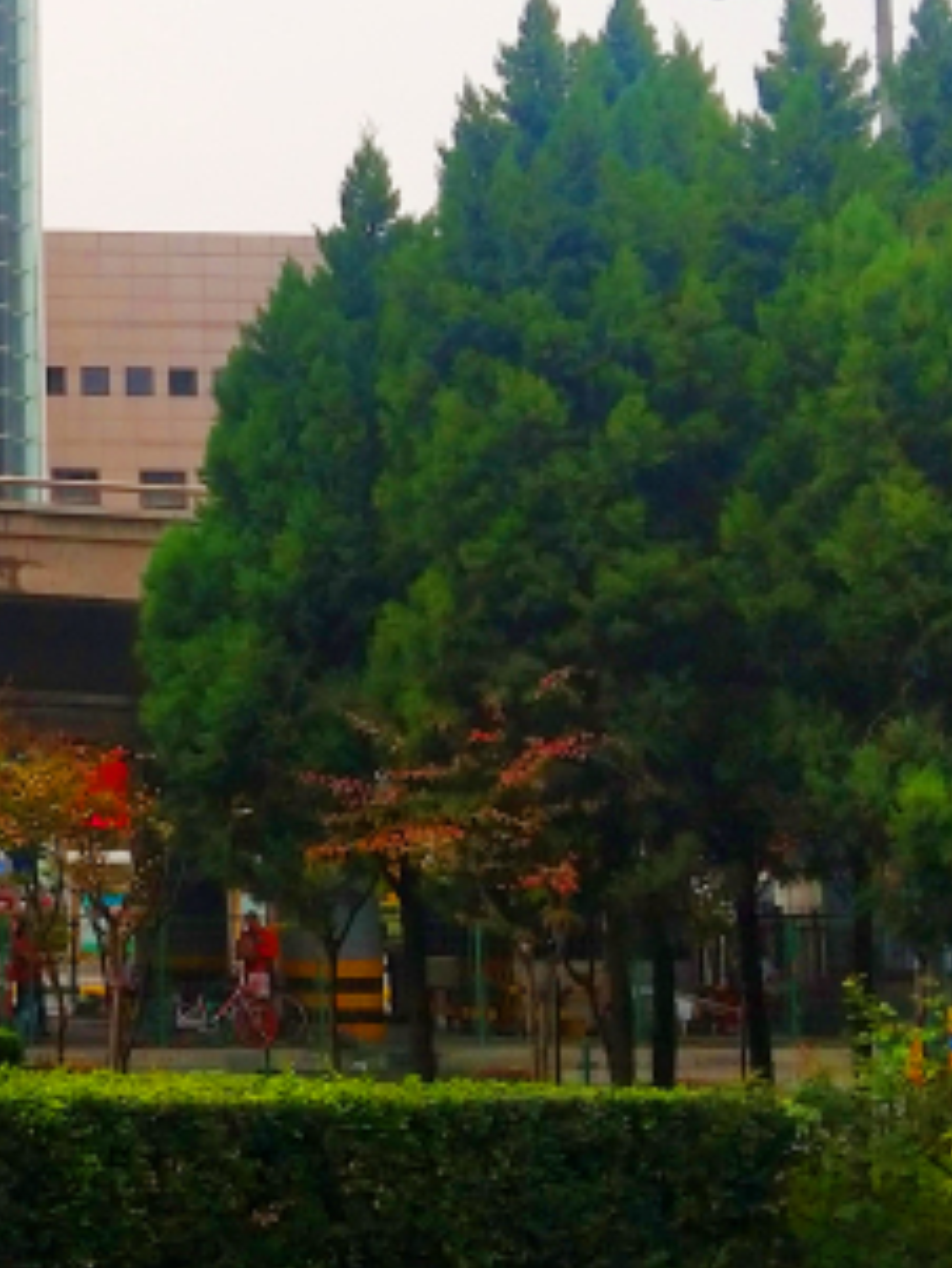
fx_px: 3115
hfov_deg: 16.4
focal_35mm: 85
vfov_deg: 22.9
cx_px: -303
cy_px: 413
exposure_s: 1/609
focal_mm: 4.28
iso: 100
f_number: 1.75
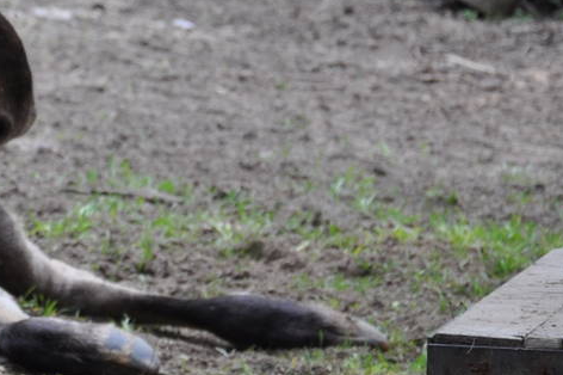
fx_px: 8340
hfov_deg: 3.8
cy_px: 28
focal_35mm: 534
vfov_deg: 2.6
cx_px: -318
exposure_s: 1/60
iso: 400
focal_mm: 105
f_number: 5.6
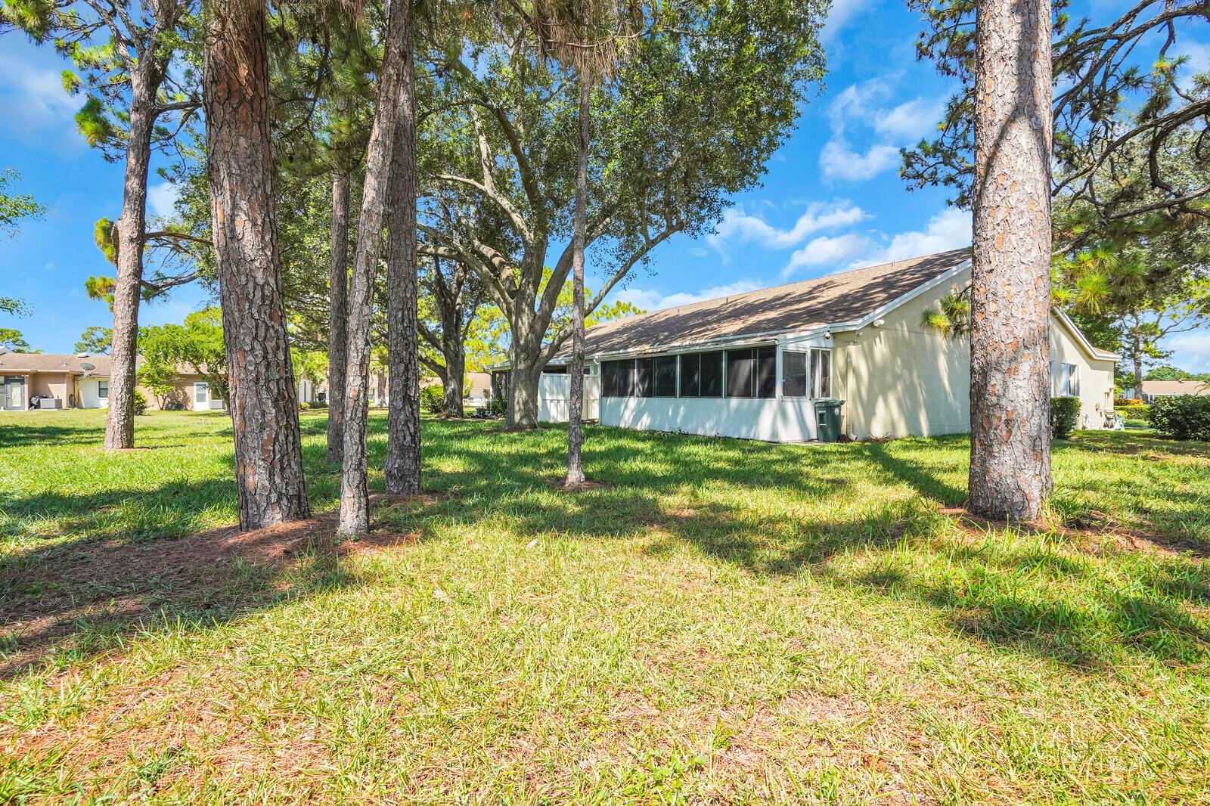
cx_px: 605
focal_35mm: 16
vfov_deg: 73.7
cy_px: 403
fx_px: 538
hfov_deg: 96.7
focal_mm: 16
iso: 800
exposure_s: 1/800
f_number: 8
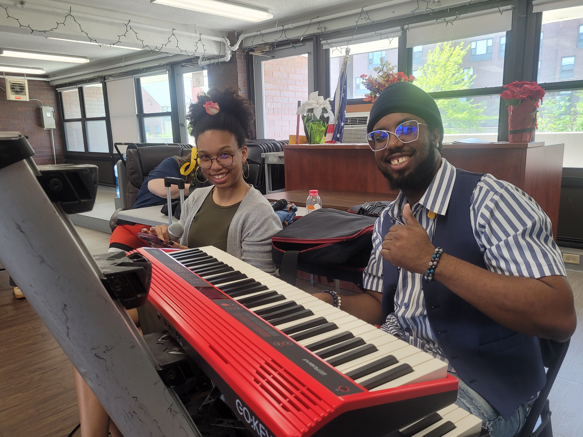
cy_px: 221
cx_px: 298
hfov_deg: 65.3
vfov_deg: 51.4
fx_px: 455
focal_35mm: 27
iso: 100
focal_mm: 5.4
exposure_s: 1/120
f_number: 1.8
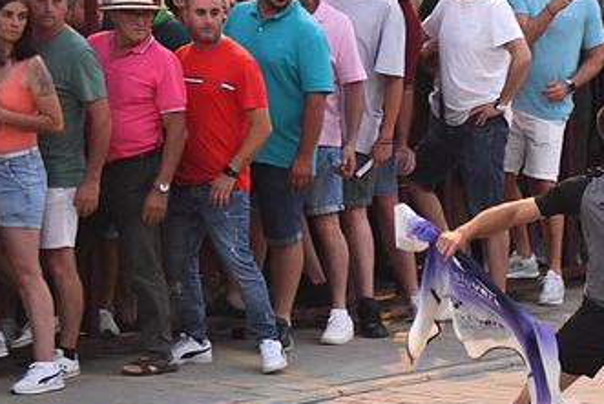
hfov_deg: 6.4
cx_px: 681
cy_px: 189
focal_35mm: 321
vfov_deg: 4.3
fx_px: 5388
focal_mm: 125
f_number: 2.8
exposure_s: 1/320
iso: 6400
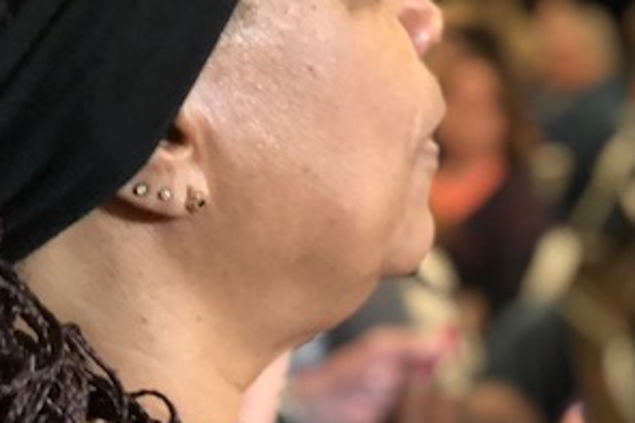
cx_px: 545
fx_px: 2063
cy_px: 309
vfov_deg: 11.7
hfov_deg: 17.3
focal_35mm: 117
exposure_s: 1/11
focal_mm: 6
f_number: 2.4
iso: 160
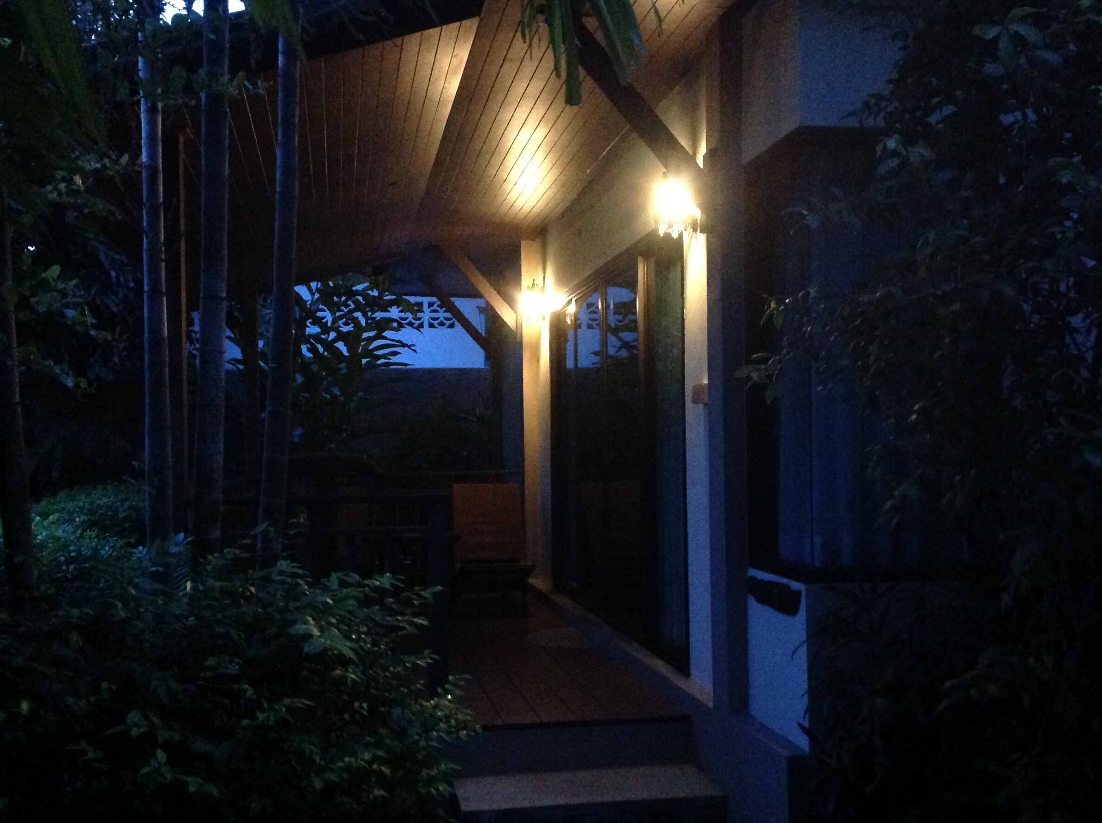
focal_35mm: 38
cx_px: 536
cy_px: 439
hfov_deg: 49.0
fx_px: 1208
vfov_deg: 37.6
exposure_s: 1/15
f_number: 2.4
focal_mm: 4.28
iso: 800
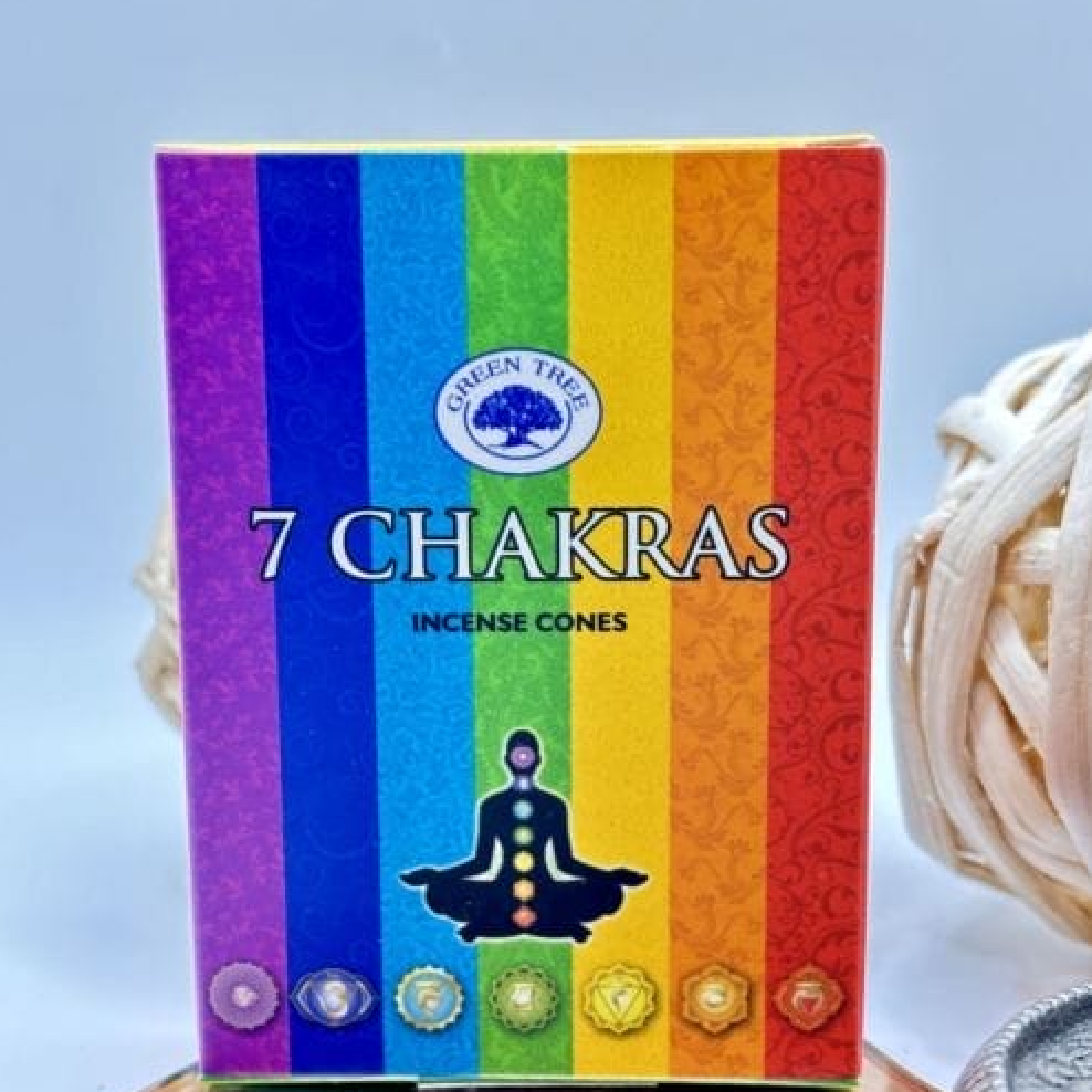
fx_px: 2213
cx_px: 544
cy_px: 686
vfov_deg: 27.6
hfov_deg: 27.7
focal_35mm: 62
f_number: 1.6
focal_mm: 5.96
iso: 64
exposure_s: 1/50
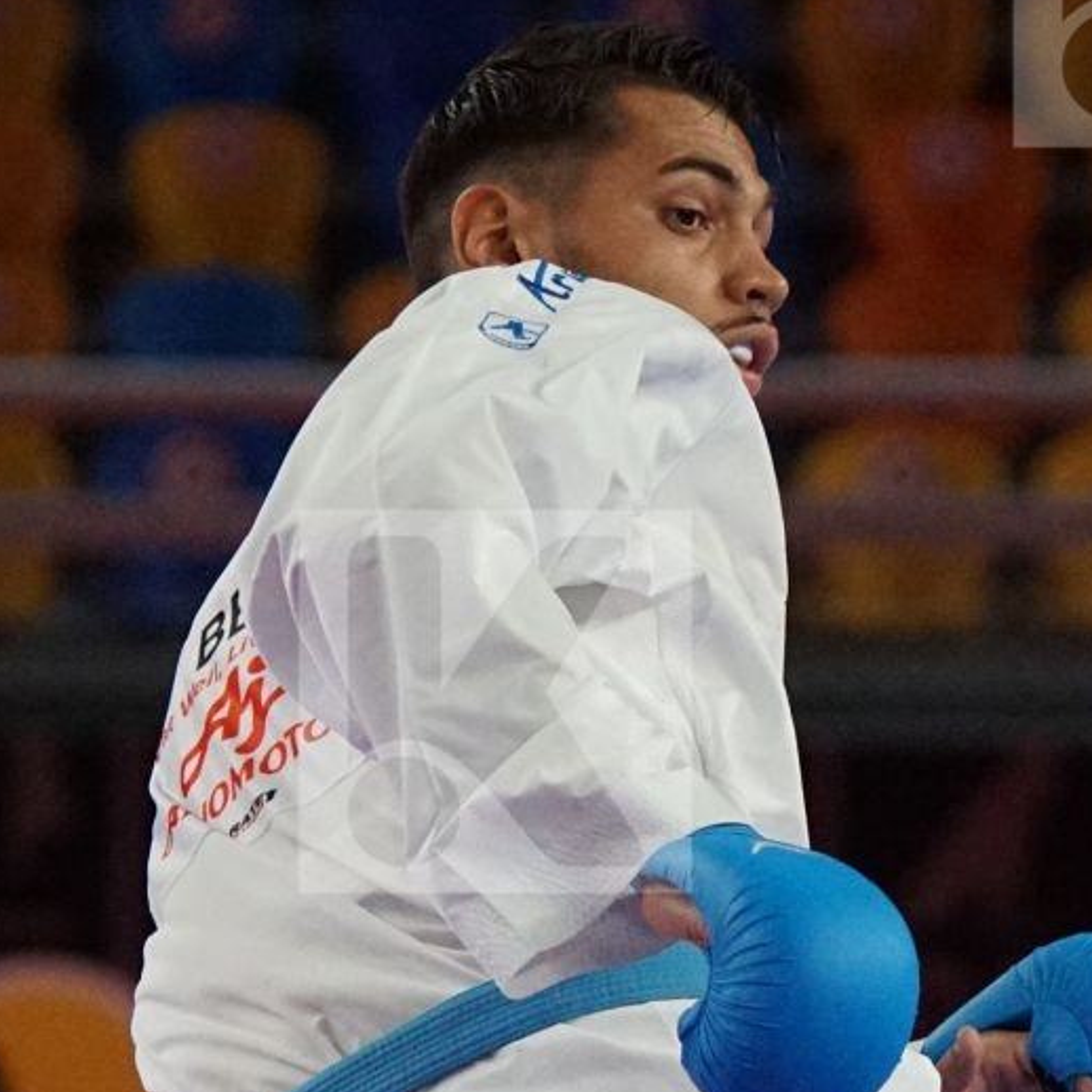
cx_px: 1210
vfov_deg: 2.9
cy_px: 702
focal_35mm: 598
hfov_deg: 2.9
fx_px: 21360
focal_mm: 135
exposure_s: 1/2000
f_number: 3.2
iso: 3200
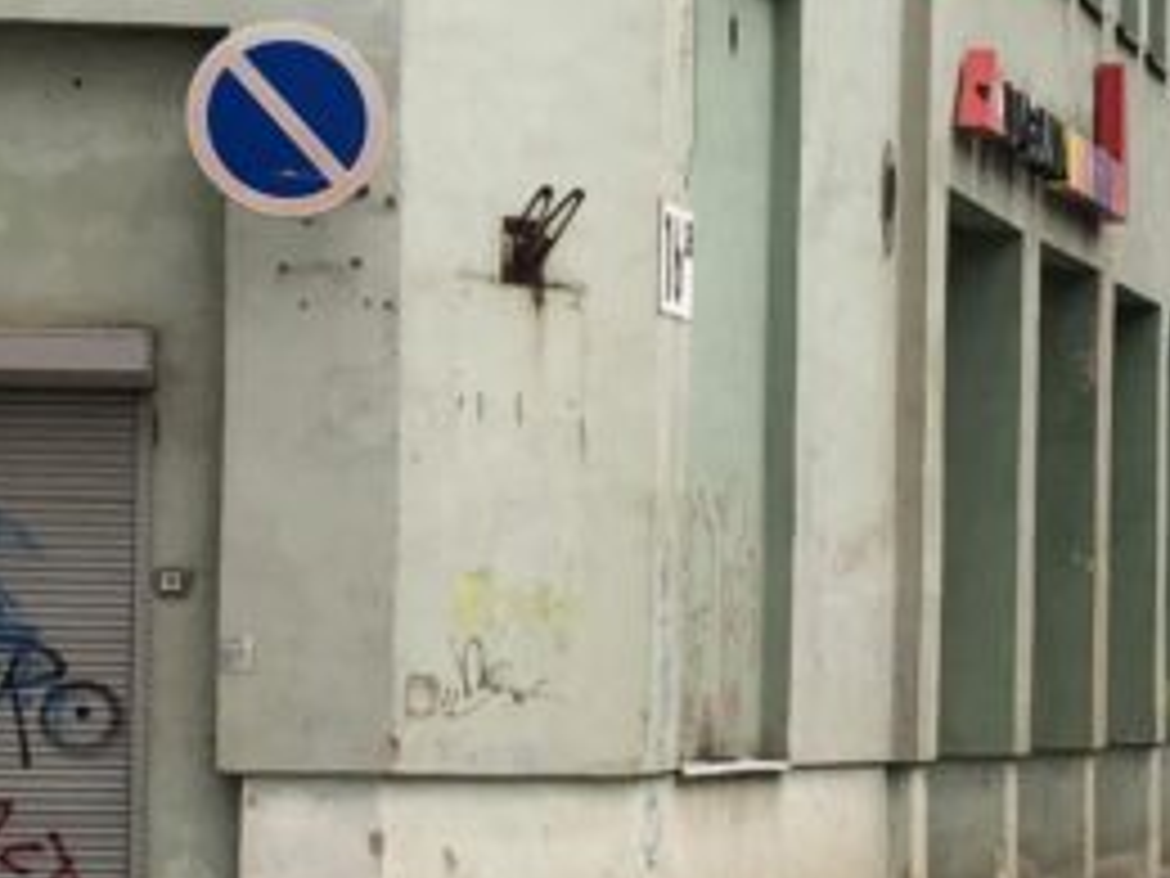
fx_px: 6929
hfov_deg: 9.2
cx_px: 2061
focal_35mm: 205
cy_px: 572
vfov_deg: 7.2
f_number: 2.4
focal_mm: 6
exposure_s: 1/571
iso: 16
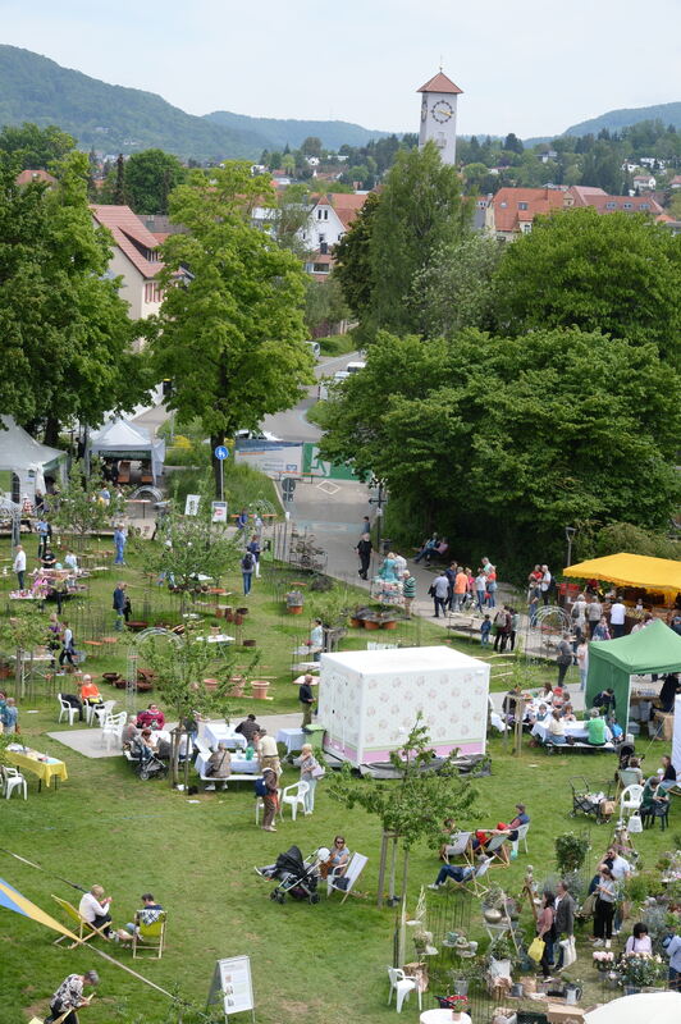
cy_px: 512
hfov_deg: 18.2
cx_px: 340
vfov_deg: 27.0
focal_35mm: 75
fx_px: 2132
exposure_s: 1/160
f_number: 14
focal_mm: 75
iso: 400
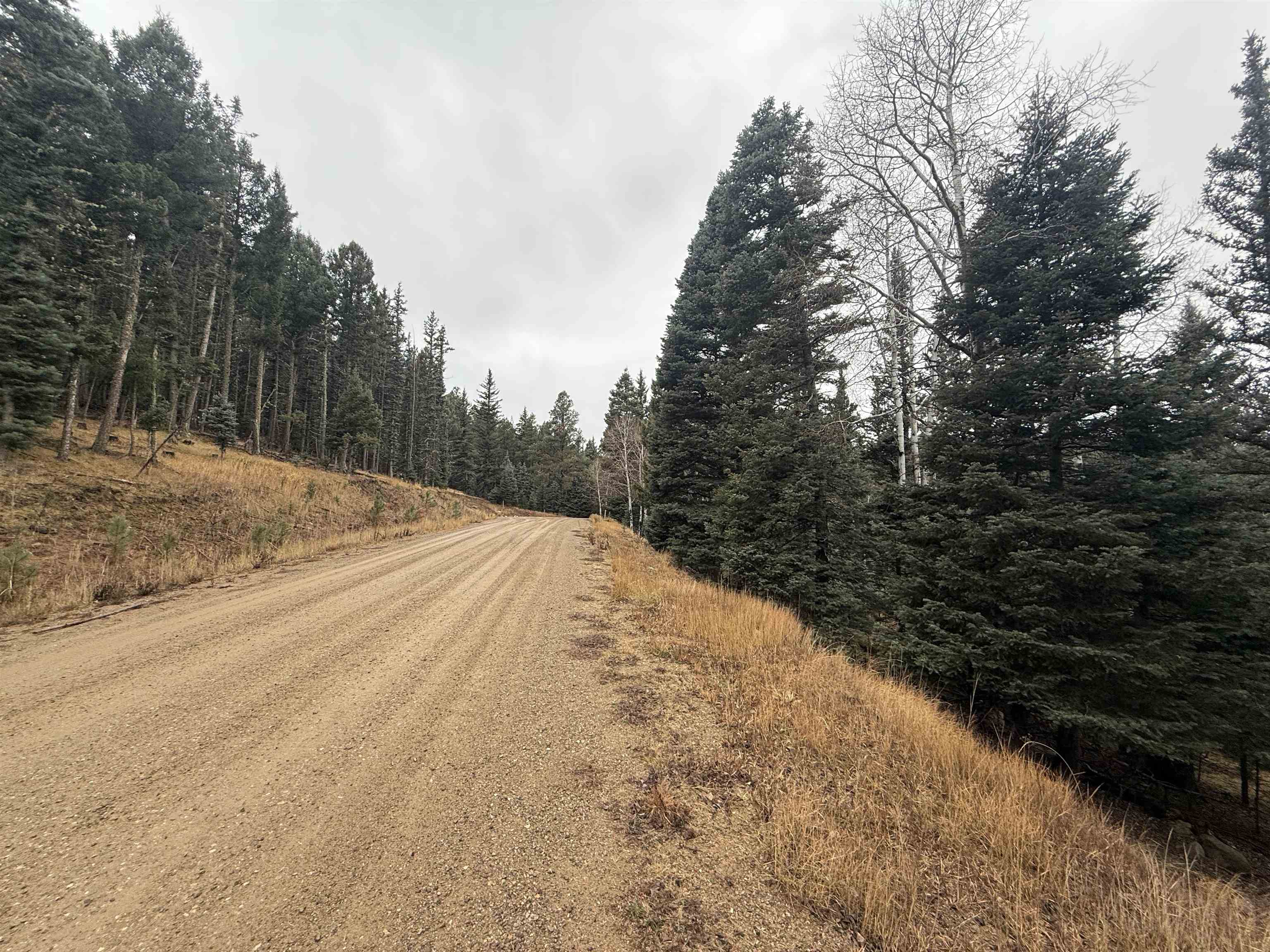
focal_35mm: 14
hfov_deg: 102.1
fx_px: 514
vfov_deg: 85.7
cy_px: 476
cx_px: 635
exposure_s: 1/129
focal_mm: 2.22
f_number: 2.2
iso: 50
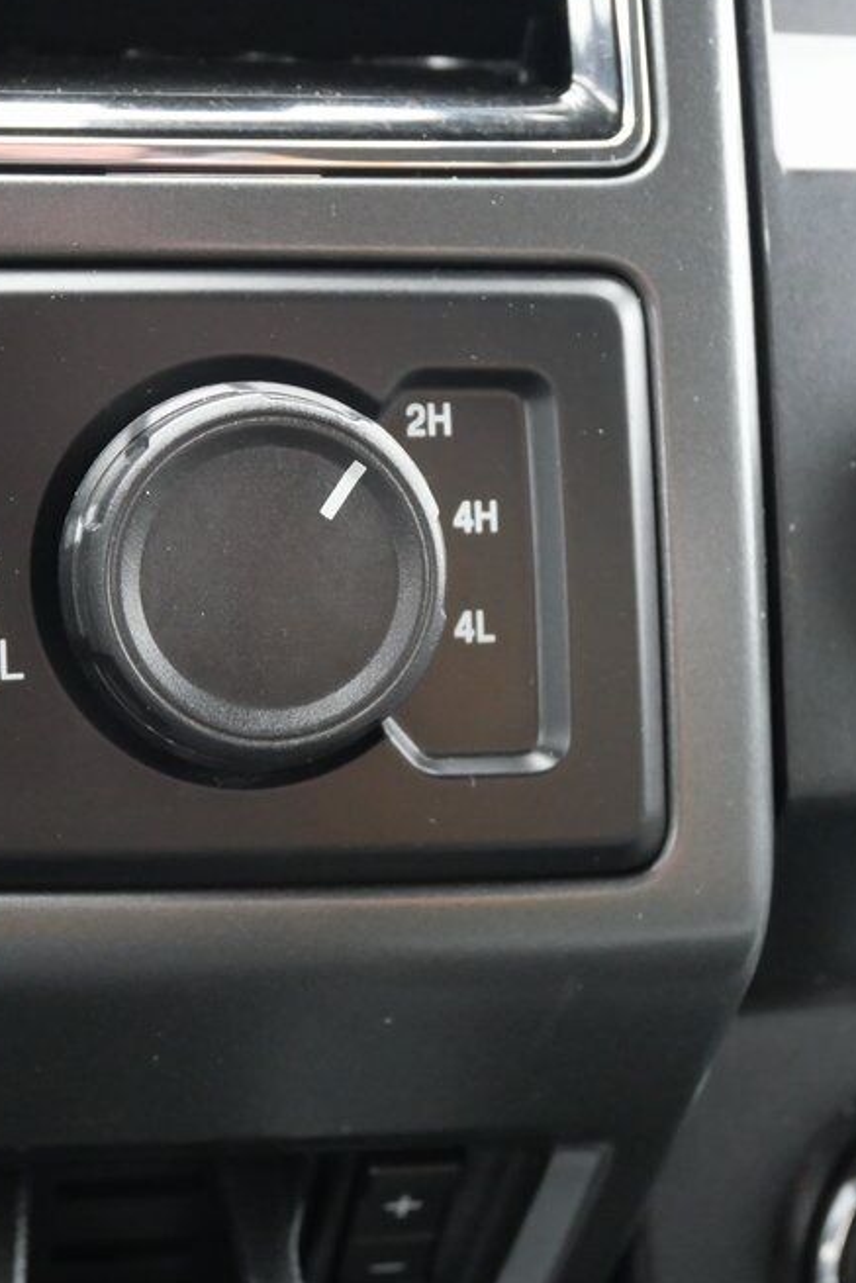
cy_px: 568
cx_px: 223
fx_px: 1854
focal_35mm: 52
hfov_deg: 25.7
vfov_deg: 38.1
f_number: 4
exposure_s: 1/60
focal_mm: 16
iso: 2500
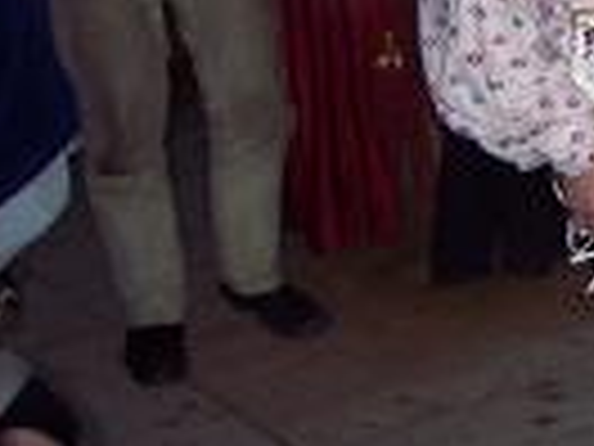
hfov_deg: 12.1
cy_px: 11
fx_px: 2540
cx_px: 1107
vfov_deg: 10.0
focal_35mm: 148
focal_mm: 8
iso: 100
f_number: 2.8
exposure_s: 1/60
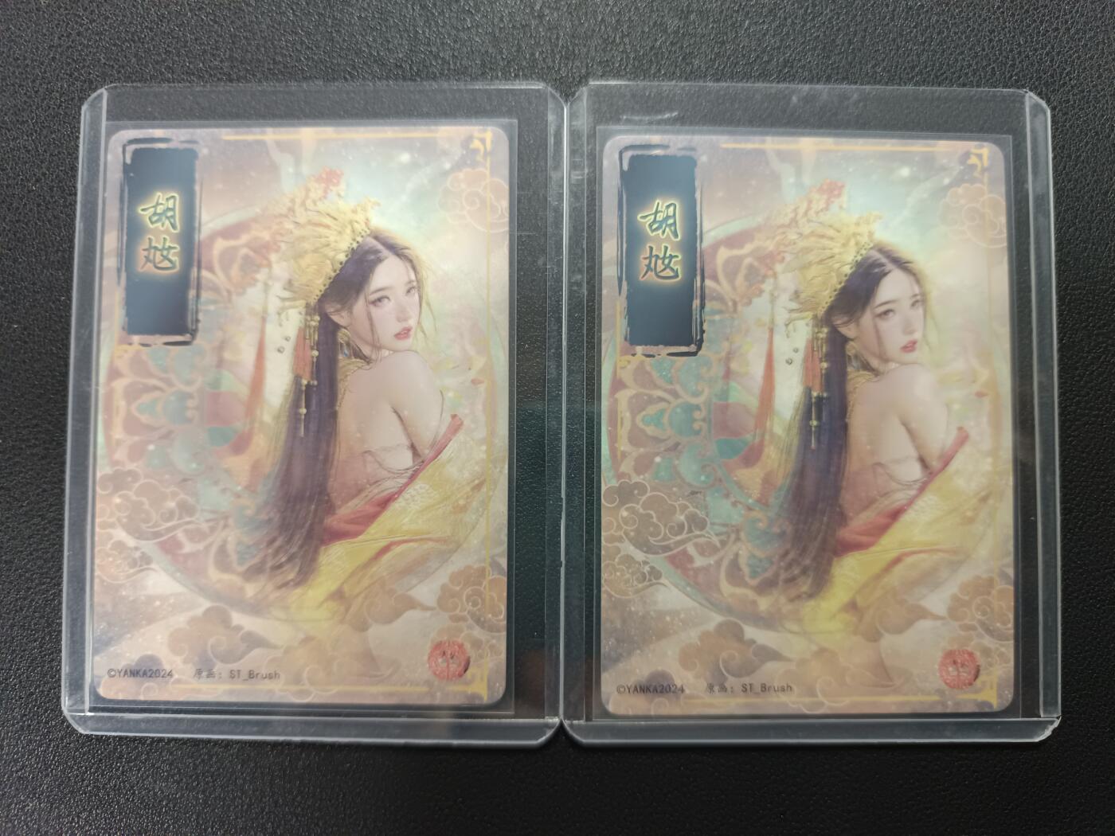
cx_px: 558
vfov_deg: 56.8
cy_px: 418
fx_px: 773
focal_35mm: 24
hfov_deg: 71.6
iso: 1179
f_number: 1.7
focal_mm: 5.31
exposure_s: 1/33.3
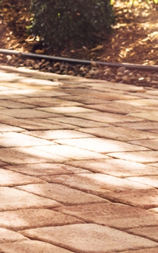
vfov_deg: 10.9
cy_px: -83
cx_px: -400
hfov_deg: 6.2
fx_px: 1293
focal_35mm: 188
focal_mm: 35
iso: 100
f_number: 2.8
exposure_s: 1/320
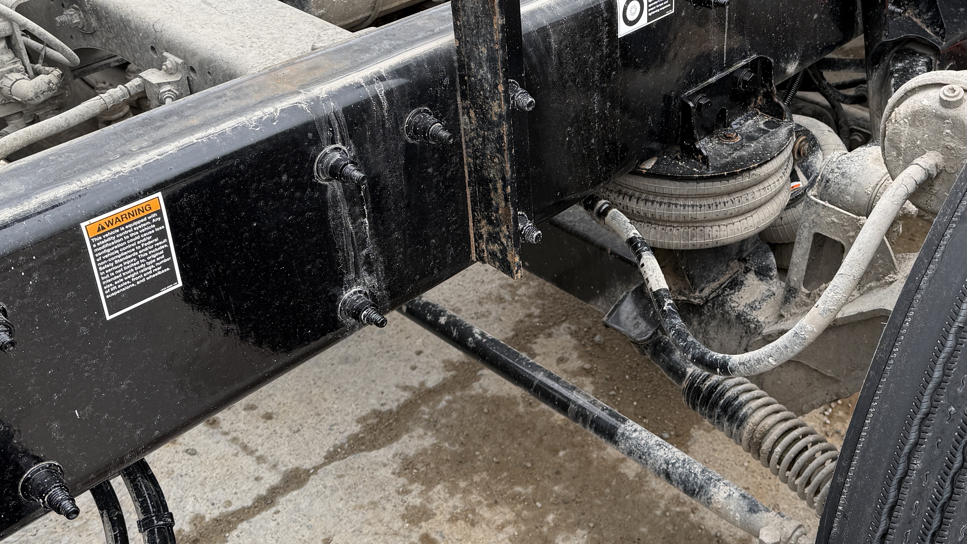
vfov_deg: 26.9
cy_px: 168
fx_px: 1128
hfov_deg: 45.5
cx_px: 662
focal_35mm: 44
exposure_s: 1/504
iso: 80
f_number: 1.78
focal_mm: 6.76
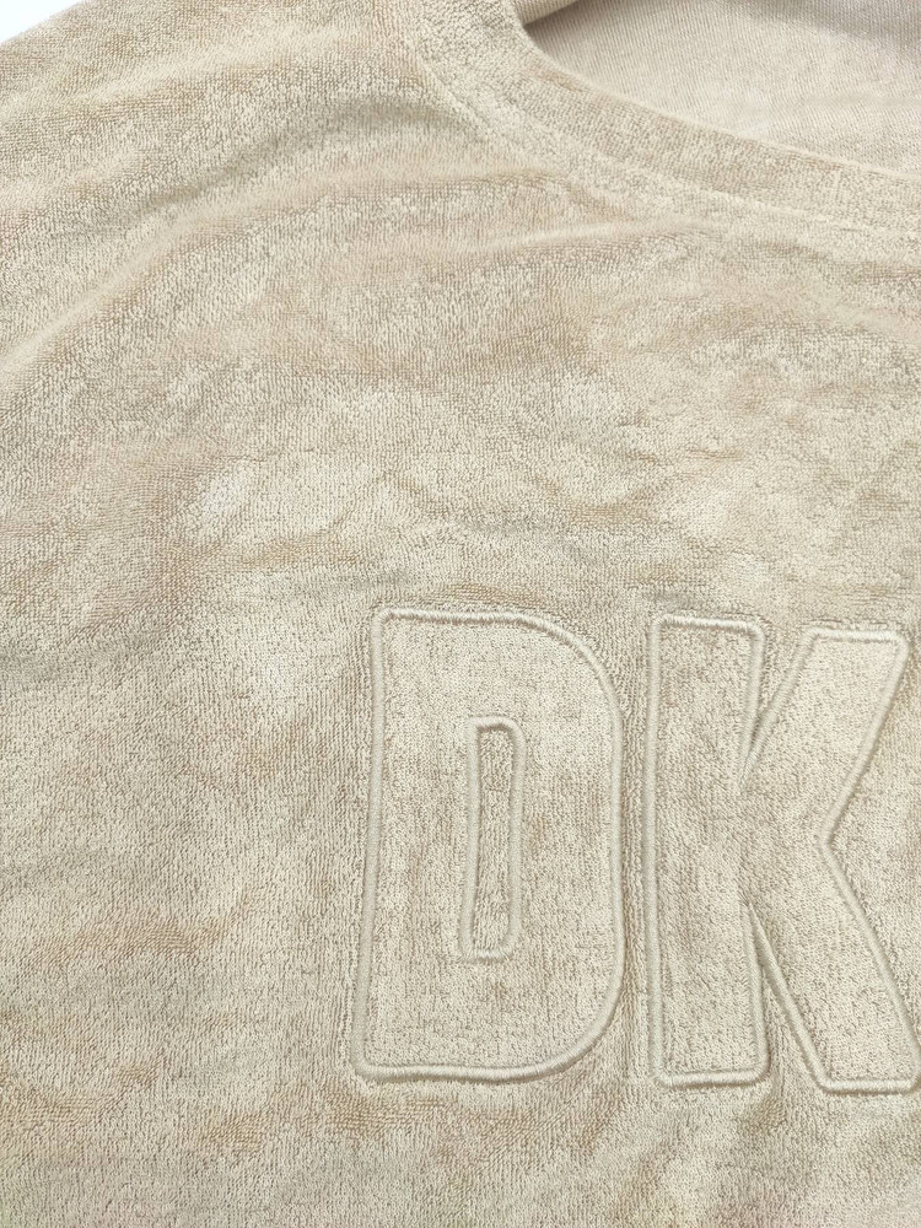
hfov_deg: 53.1
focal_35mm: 26
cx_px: 460
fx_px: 922
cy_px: 614
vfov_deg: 67.3
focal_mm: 4.77
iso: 112
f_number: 1.75
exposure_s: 1/120
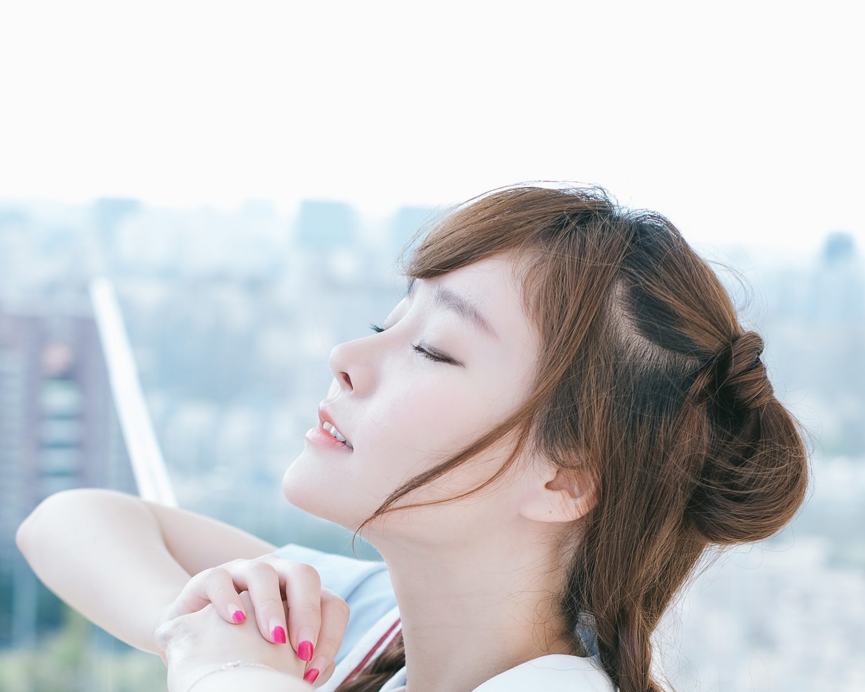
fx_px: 1920
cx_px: 434
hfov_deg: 25.4
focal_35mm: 75
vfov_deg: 20.0
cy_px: 631
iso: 100
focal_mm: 35
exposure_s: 1/400
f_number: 2.8
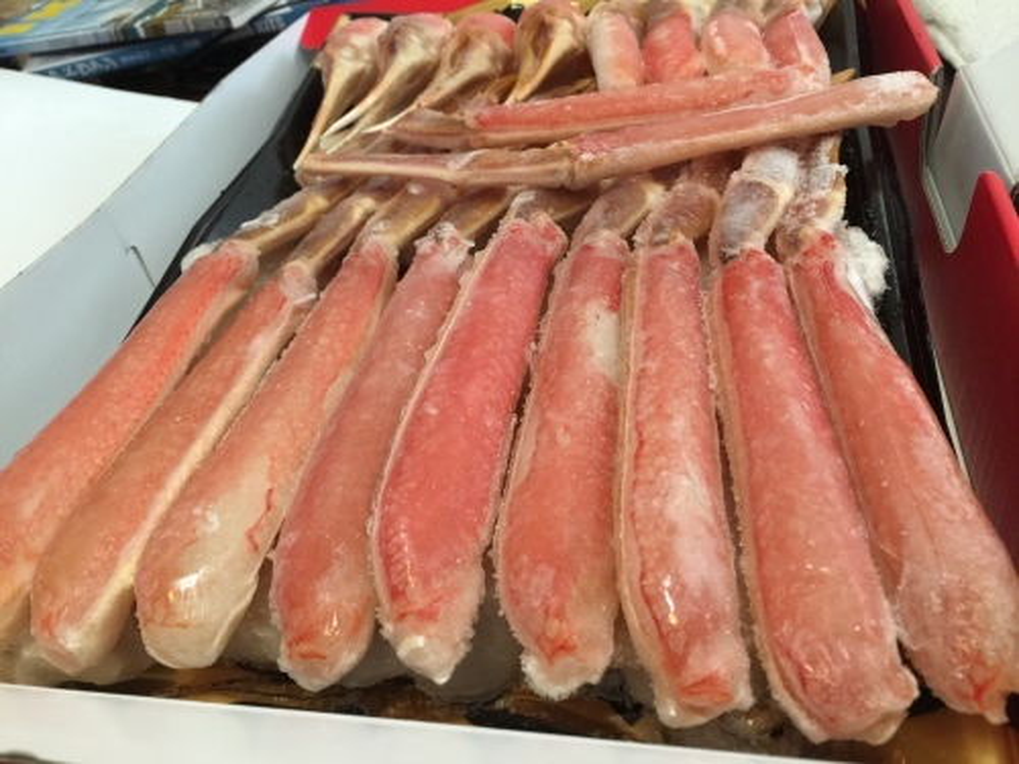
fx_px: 854
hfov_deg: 61.7
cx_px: 510
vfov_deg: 48.2
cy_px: 382
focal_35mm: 29
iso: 100
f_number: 2.2
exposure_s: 1/15
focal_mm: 4.15
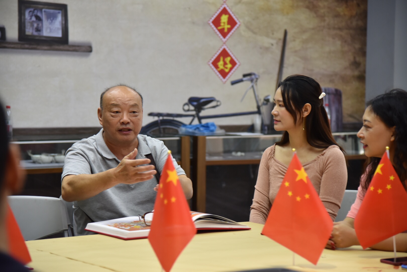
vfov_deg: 15.9
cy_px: 136
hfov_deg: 23.6
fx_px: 972
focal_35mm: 86
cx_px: 204
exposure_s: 1/80
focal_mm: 86
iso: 2000
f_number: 4
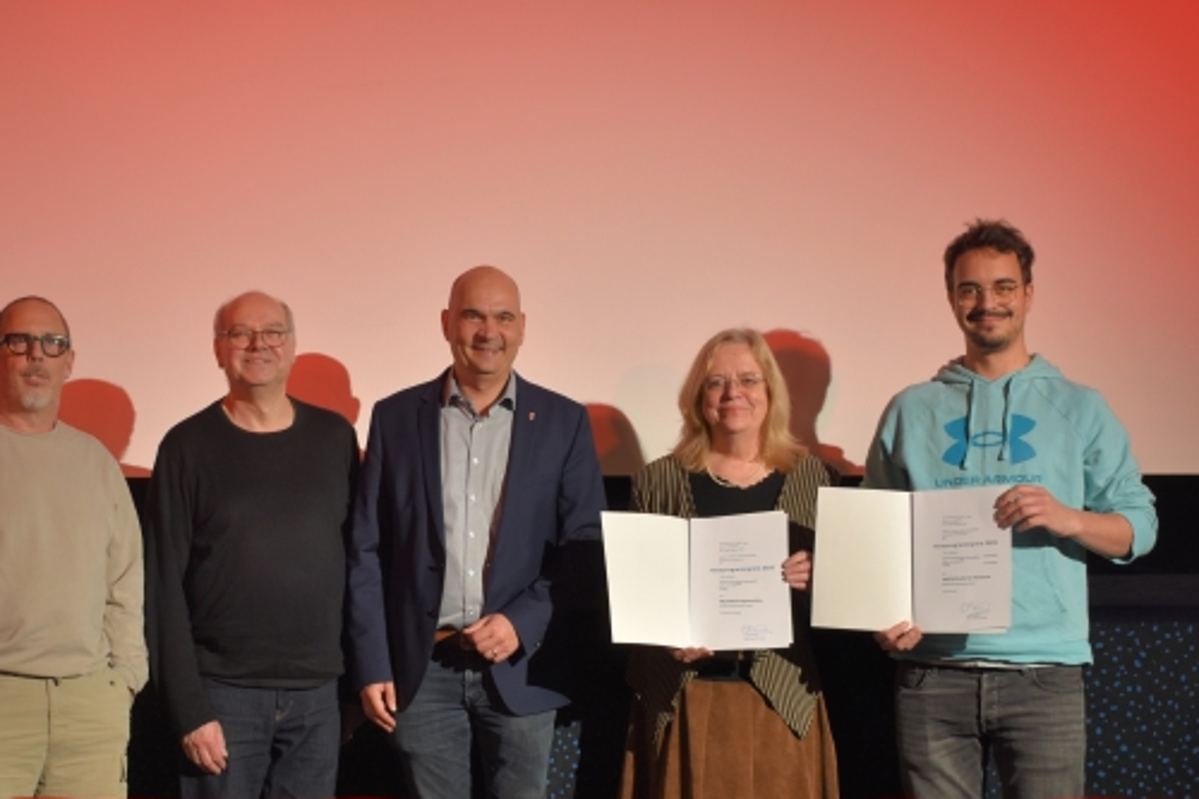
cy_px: 561
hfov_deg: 31.9
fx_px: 2097
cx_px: 518
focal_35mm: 63
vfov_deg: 21.4
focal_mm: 28
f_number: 4.2
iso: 400
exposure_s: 1/60
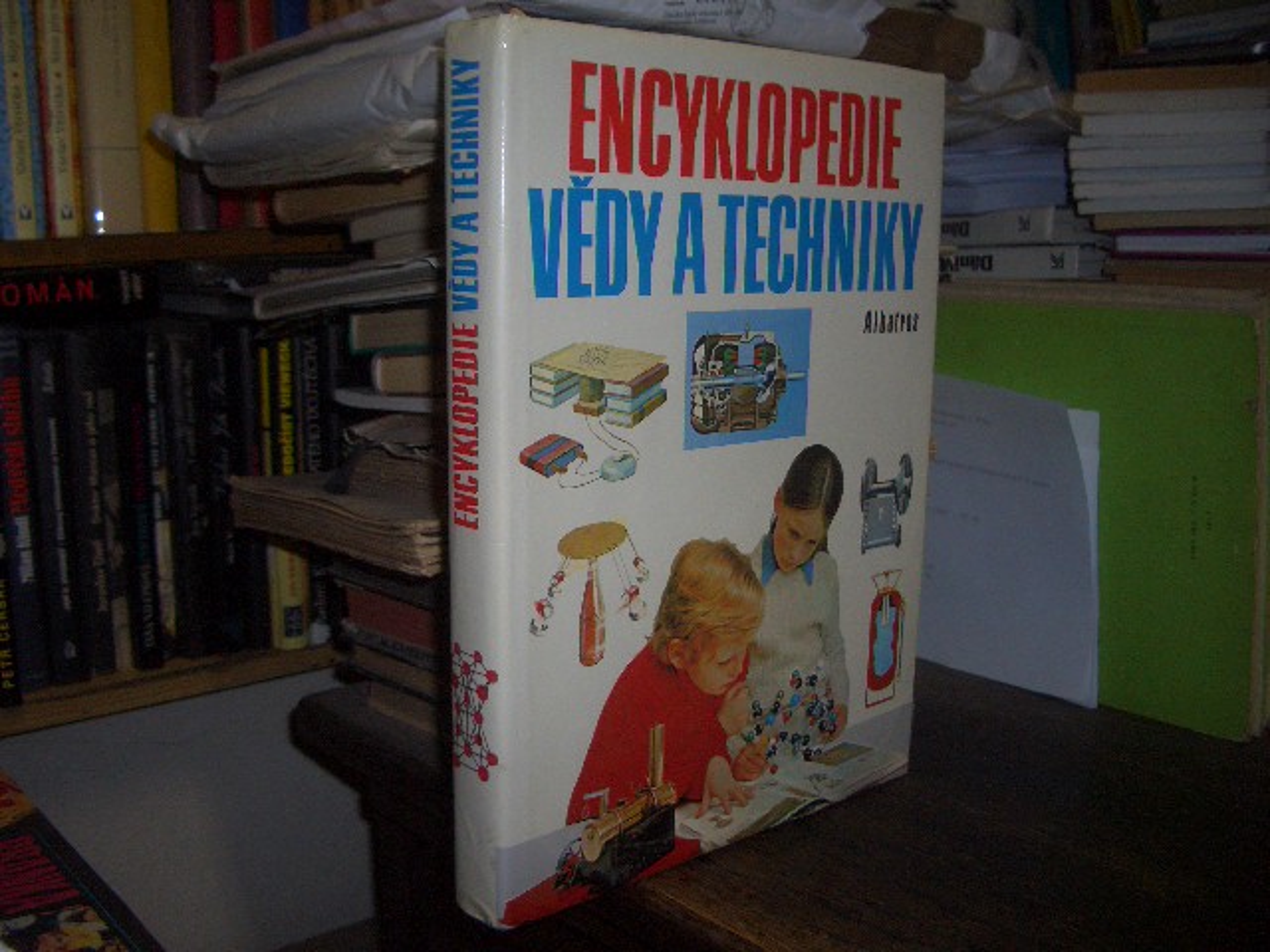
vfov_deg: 40.7
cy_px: 476
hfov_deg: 52.6
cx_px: 635
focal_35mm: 35
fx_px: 1284
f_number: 2.6
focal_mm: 5.8
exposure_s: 1/60
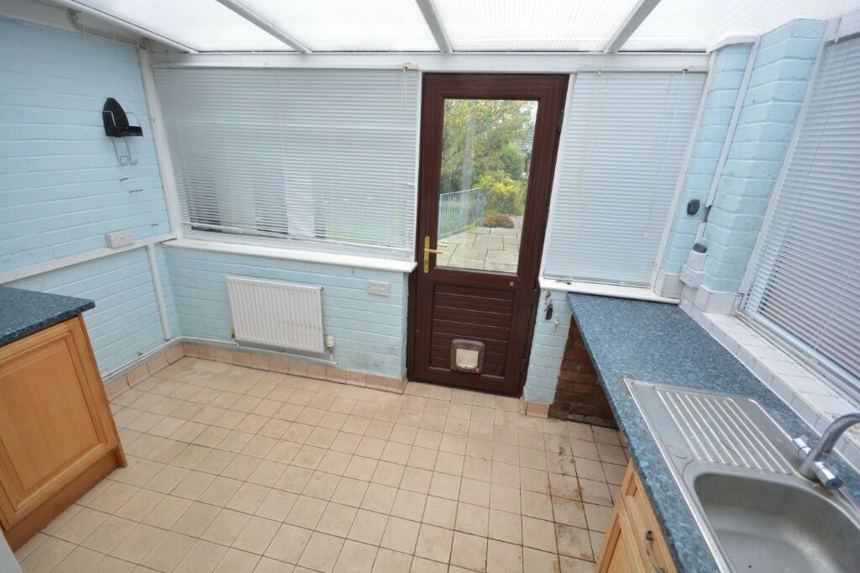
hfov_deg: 100.4
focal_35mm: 15
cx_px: 430
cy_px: 286
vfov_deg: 77.3
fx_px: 358
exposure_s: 1/60
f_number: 8
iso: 400
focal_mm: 10
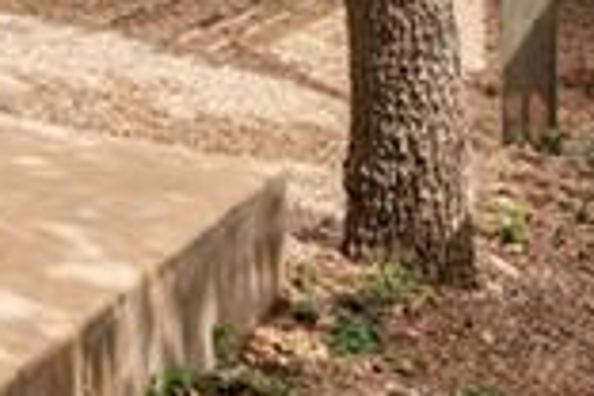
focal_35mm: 92
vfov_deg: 13.0
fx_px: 1518
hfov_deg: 17.8
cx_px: -476
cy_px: -388
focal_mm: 14
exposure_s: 1/250
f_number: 5
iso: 100
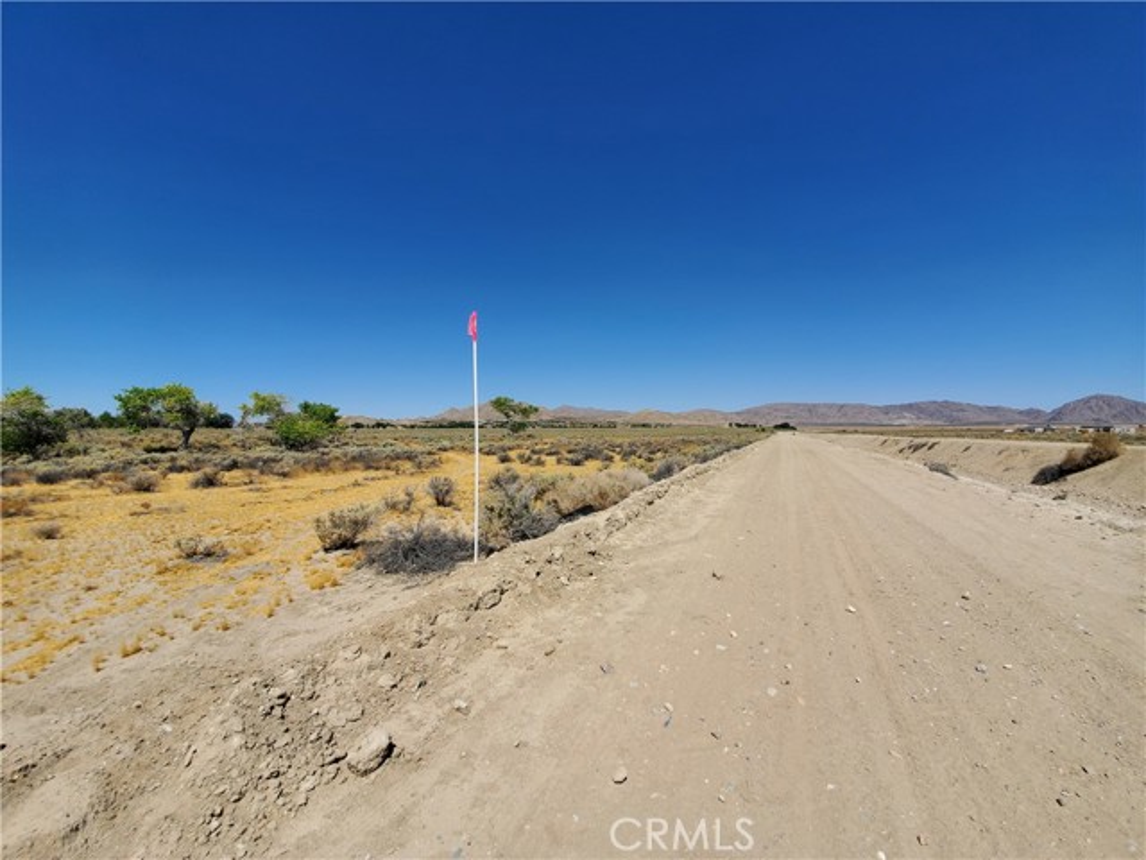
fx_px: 430
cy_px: 430
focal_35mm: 13
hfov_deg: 106.2
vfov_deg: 89.9
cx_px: 573
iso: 50
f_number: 2.2
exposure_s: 1/1848
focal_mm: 1.8
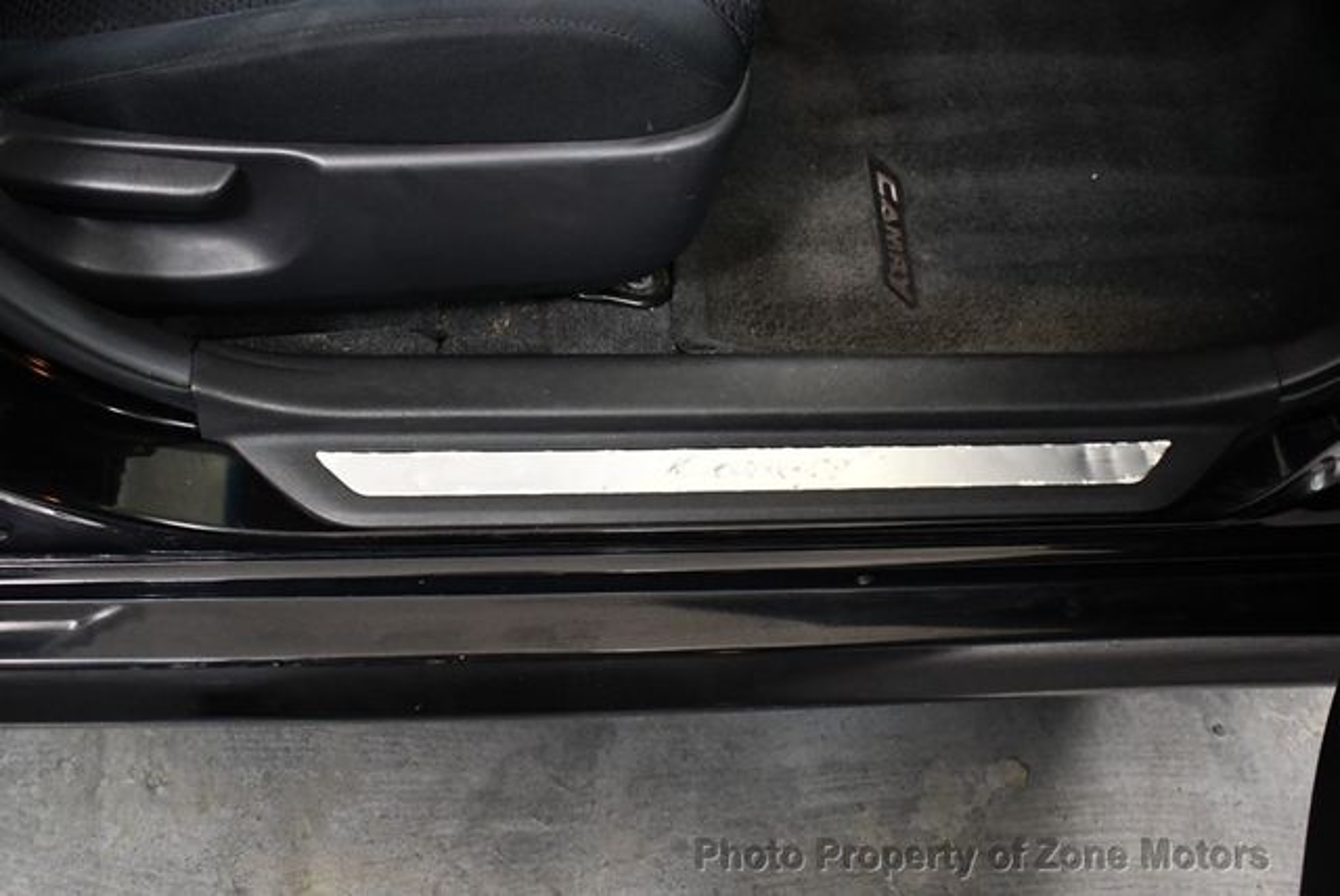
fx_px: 1341
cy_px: 448
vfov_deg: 36.9
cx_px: 670
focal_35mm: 36
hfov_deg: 53.1
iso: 3200
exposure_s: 1/100
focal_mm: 18
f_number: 3.5
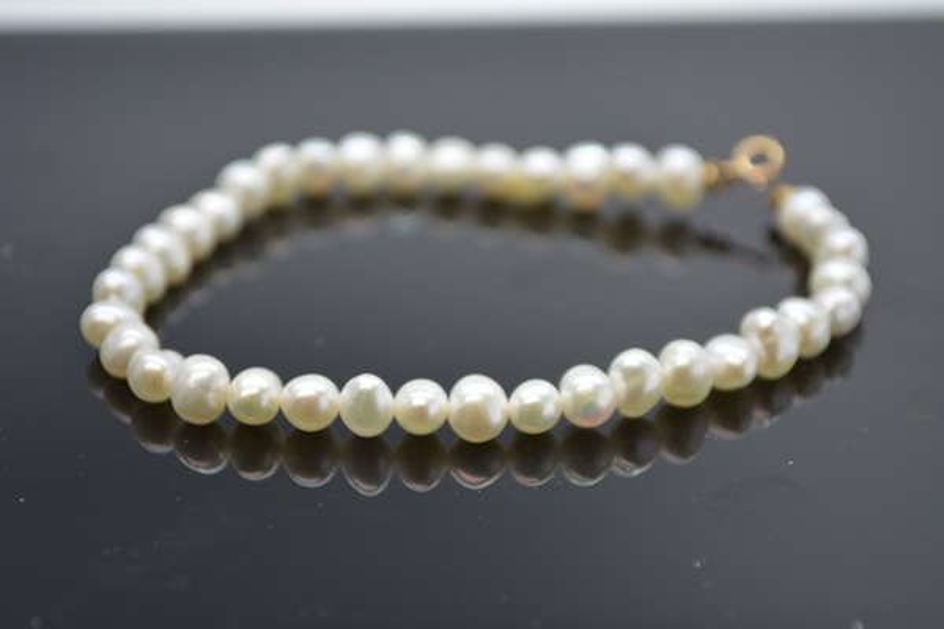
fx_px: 2163
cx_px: 472
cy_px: 314
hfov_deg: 24.6
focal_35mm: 82
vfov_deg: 16.6
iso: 450
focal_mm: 55
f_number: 5.6
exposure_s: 1/60
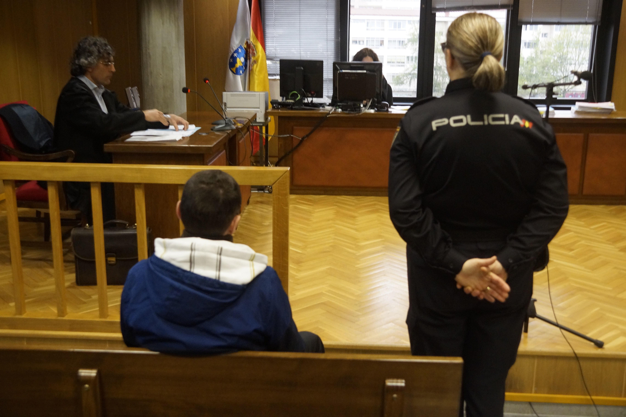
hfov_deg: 53.2
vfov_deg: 36.8
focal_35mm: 36
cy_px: 208
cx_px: 313
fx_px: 626
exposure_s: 1/100
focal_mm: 24
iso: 1600
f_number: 4
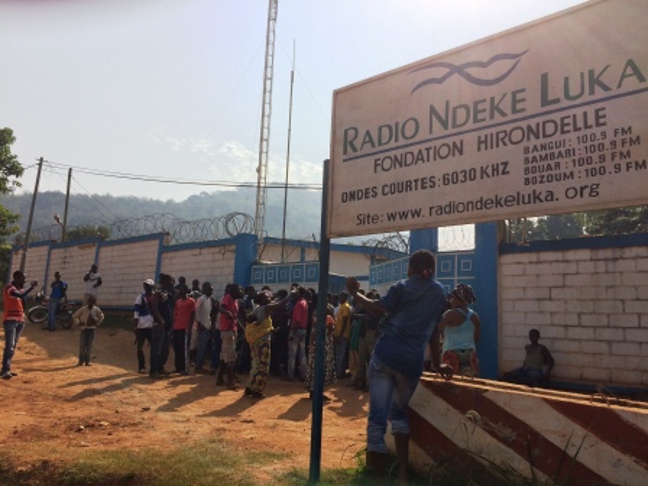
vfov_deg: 48.2
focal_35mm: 29
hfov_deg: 61.7
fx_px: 543
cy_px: 243
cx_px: 324
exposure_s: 1/3425
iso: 32
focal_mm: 4.15
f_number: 2.2
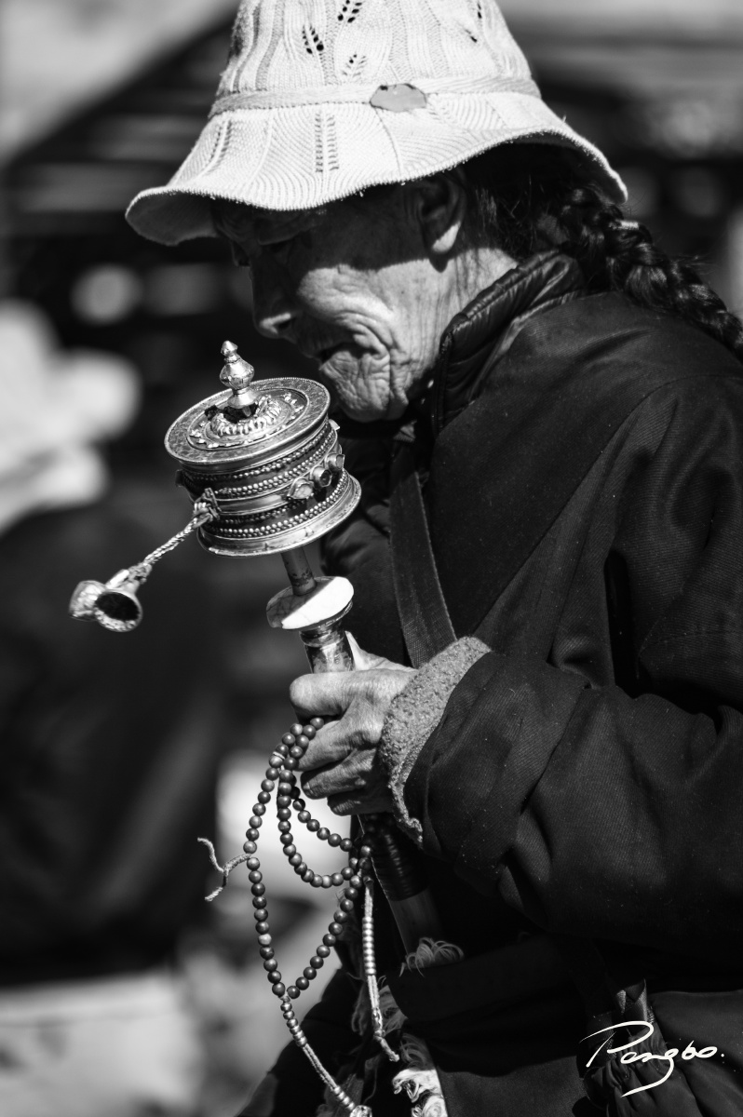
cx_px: 372
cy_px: 558
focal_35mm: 300
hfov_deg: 4.6
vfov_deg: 6.9
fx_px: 9303
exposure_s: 1/1250
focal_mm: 300
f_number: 5.6
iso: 200
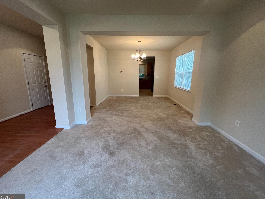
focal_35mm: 14
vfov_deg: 85.7
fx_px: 107
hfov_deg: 102.1
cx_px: 133
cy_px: 98
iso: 200
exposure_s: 1/120
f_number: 1.8
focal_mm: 1.57
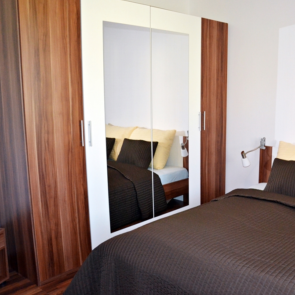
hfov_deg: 45.5
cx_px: 222
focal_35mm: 35
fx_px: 337
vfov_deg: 47.2
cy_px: 145
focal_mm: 18
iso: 1600
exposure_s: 1/80
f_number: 3.5
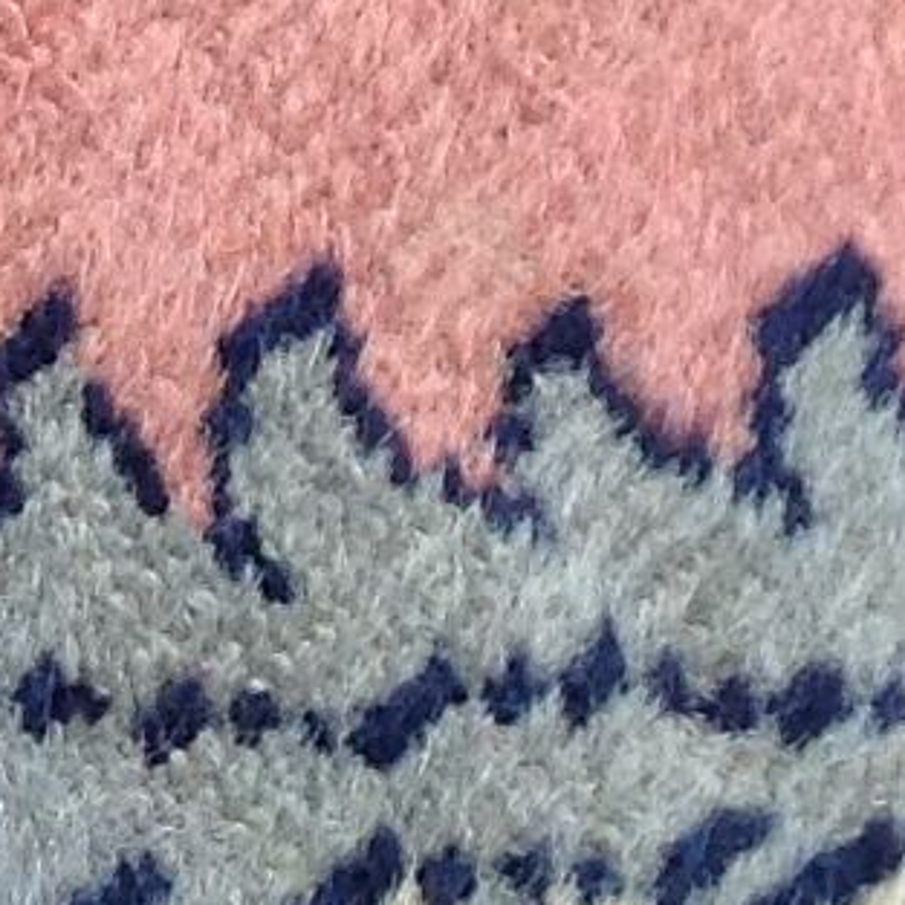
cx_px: -1125
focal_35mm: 256
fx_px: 7572
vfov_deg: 6.8
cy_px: 202
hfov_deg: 6.6
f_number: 2.4
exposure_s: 1/244
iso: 50
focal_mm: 4.28
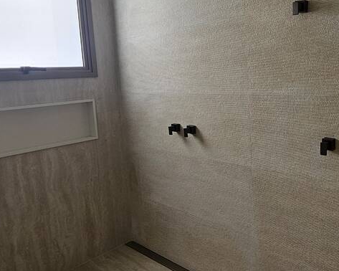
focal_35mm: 29
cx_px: 234
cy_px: 110
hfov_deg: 58.7
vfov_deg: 49.7
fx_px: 291
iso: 64
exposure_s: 1/120
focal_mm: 2.2
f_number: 2.2
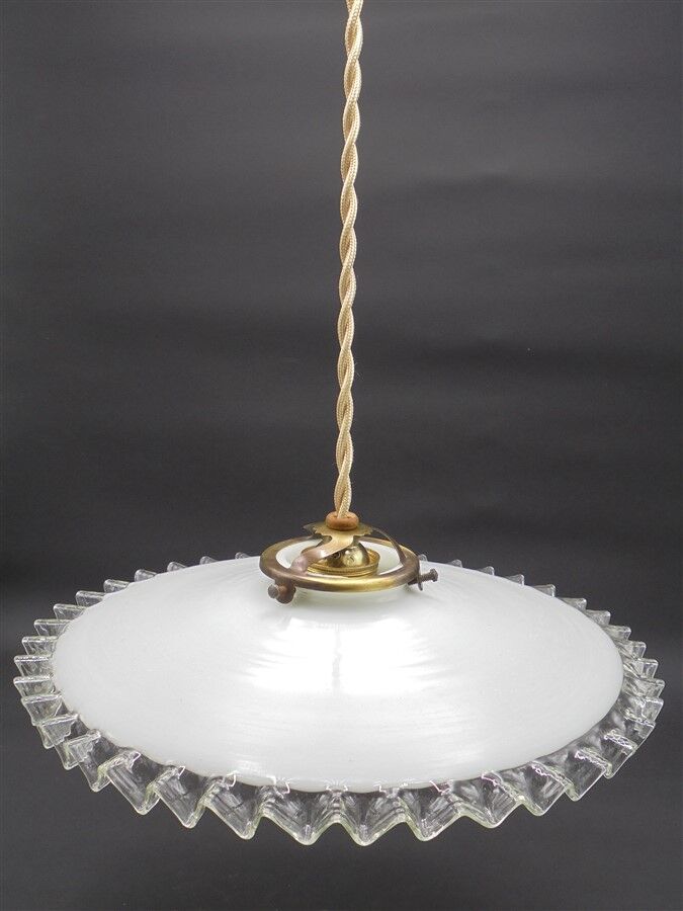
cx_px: 342
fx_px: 1000
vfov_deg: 49.0
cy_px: 456
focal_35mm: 38
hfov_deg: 37.7
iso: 100
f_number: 4.2
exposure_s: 1/125
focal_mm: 6.9
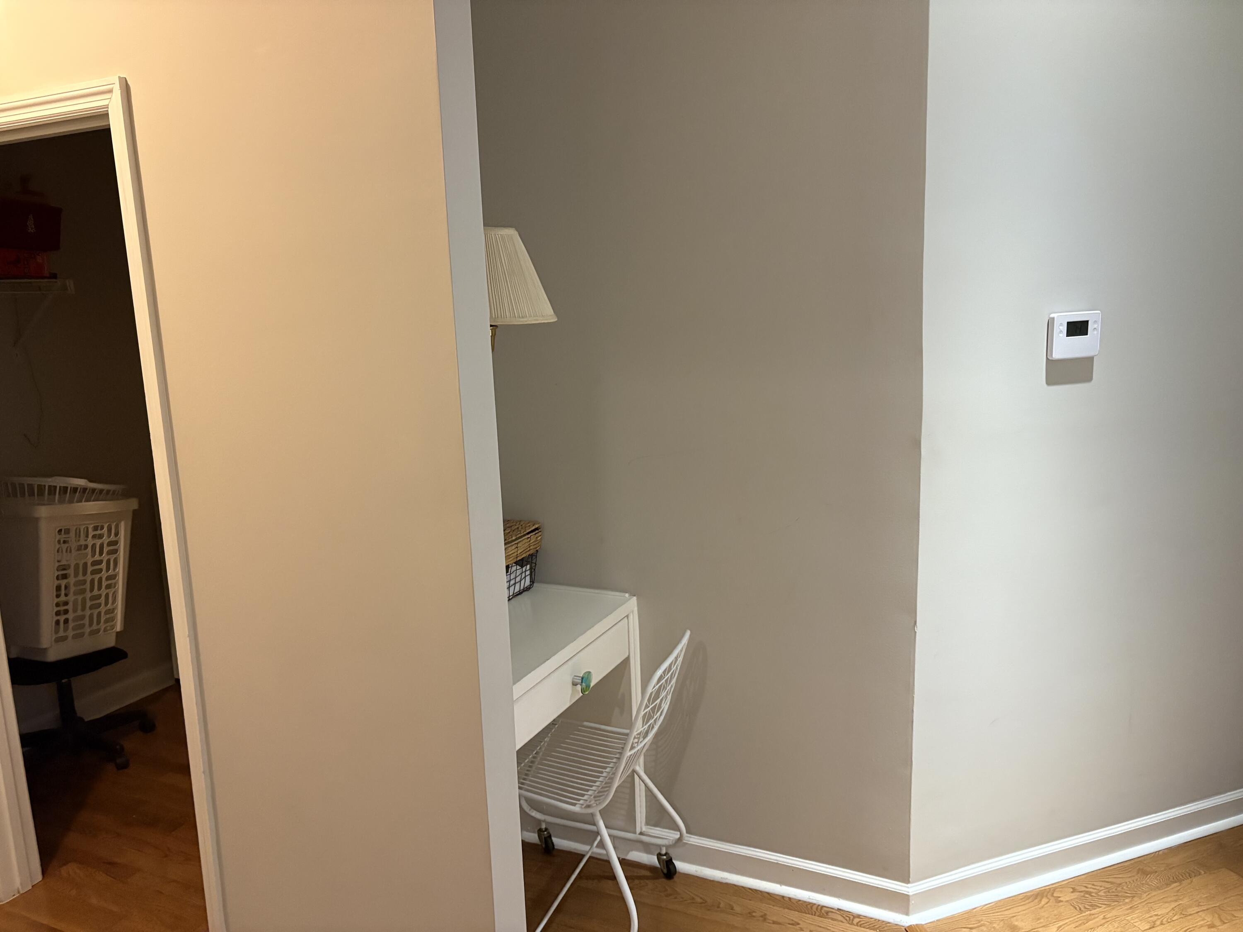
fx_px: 934
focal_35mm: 26
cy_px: 466
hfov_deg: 67.3
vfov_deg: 53.1
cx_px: 622
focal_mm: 5.96
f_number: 1.6
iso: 500
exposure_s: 1/60
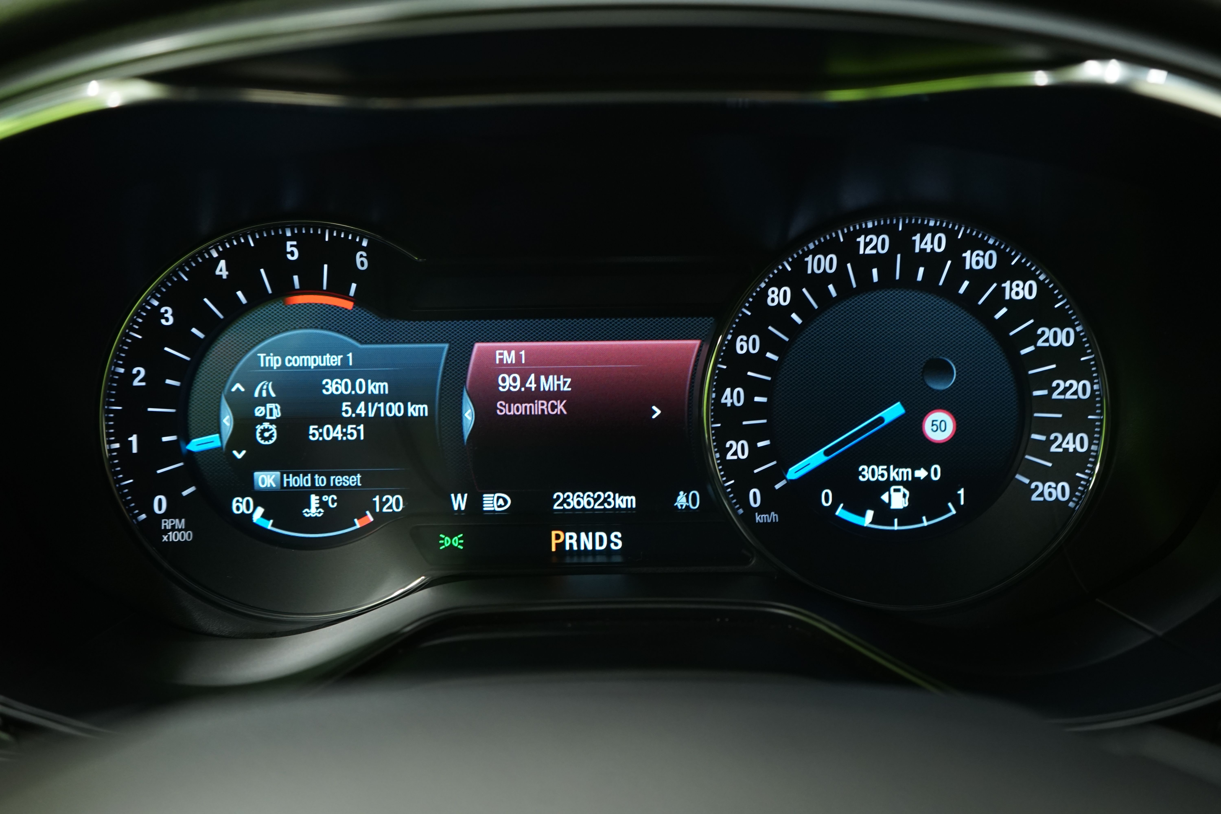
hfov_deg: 53.1
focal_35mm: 36
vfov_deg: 36.9
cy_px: 407
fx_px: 1221
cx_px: 610
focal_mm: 36
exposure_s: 1/13
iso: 1000
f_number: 5
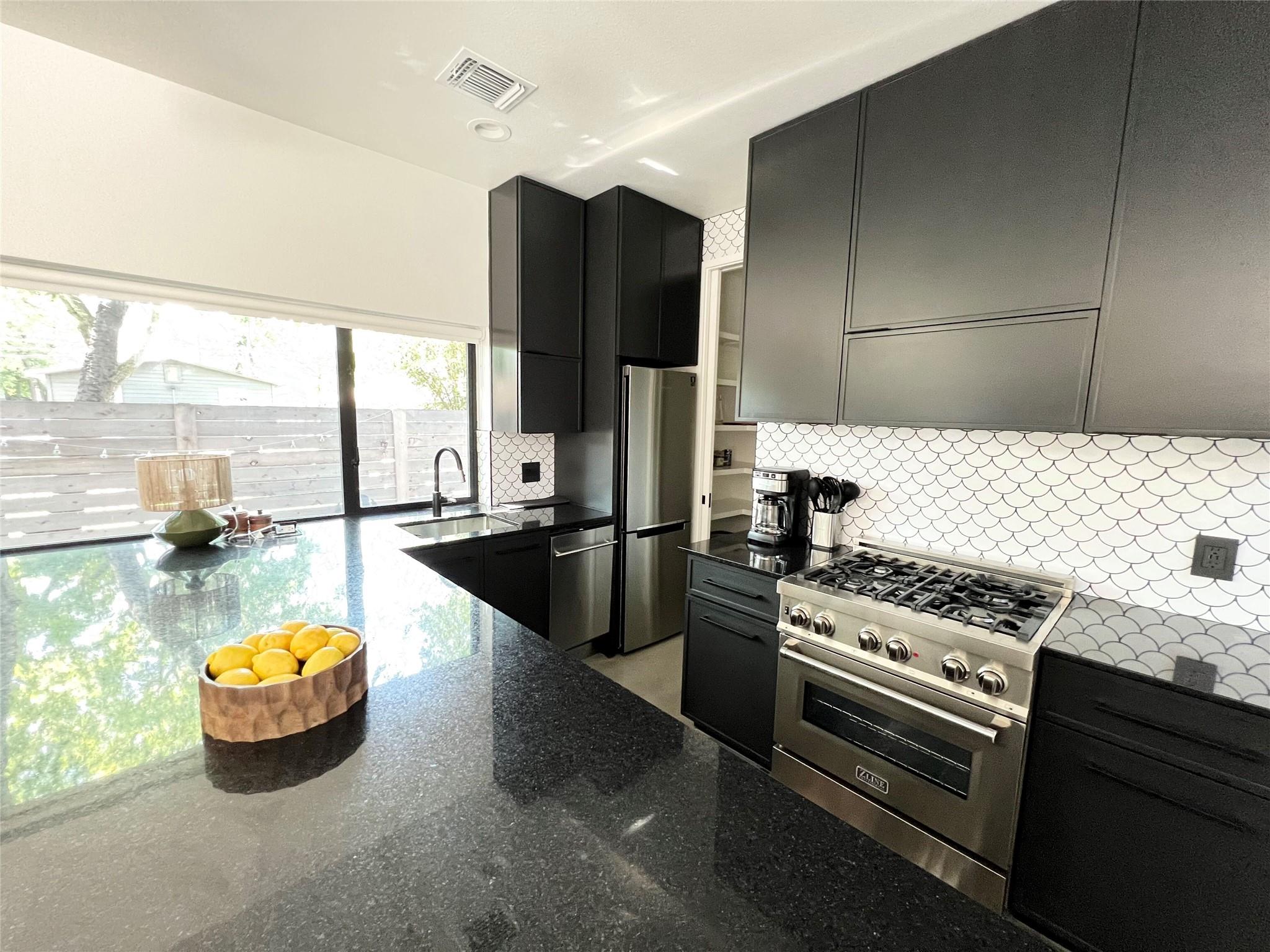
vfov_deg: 89.9
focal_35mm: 13
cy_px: 476
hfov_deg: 106.2
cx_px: 635
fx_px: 477
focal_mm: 1.57
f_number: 1.8
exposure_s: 1/60
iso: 400
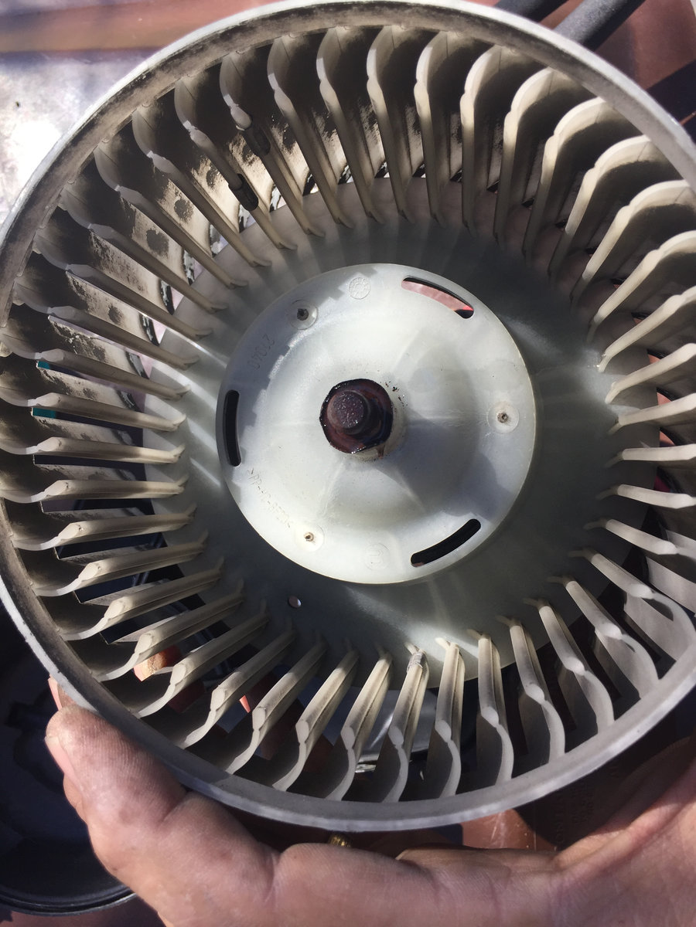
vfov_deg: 61.7
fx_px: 777
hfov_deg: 48.2
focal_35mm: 29
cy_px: 464
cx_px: 348
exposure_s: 1/534
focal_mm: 4.15
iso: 32
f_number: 2.2
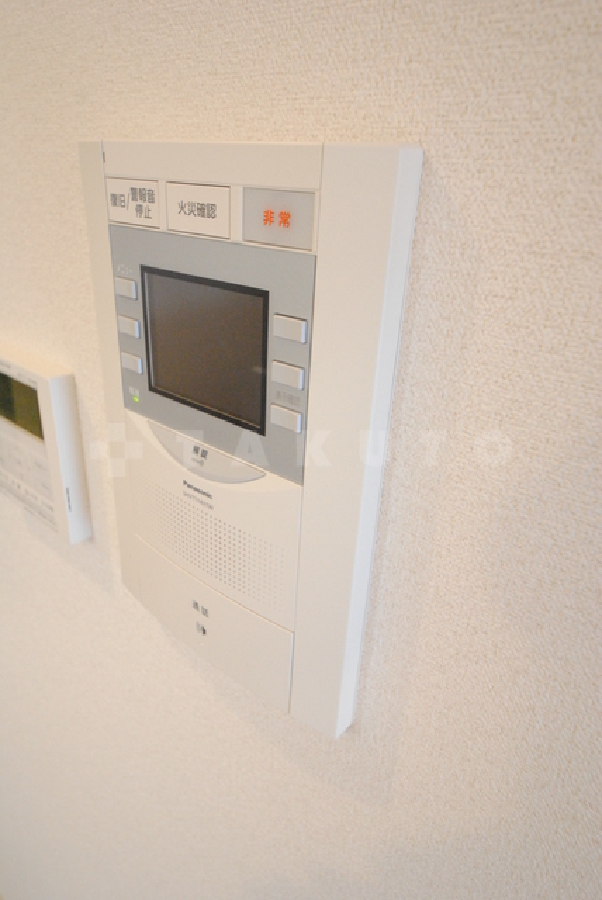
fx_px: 601
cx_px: 301
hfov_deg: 53.2
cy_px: 450
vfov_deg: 73.7
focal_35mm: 24
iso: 1600
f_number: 5.6
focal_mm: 16
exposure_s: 1/50
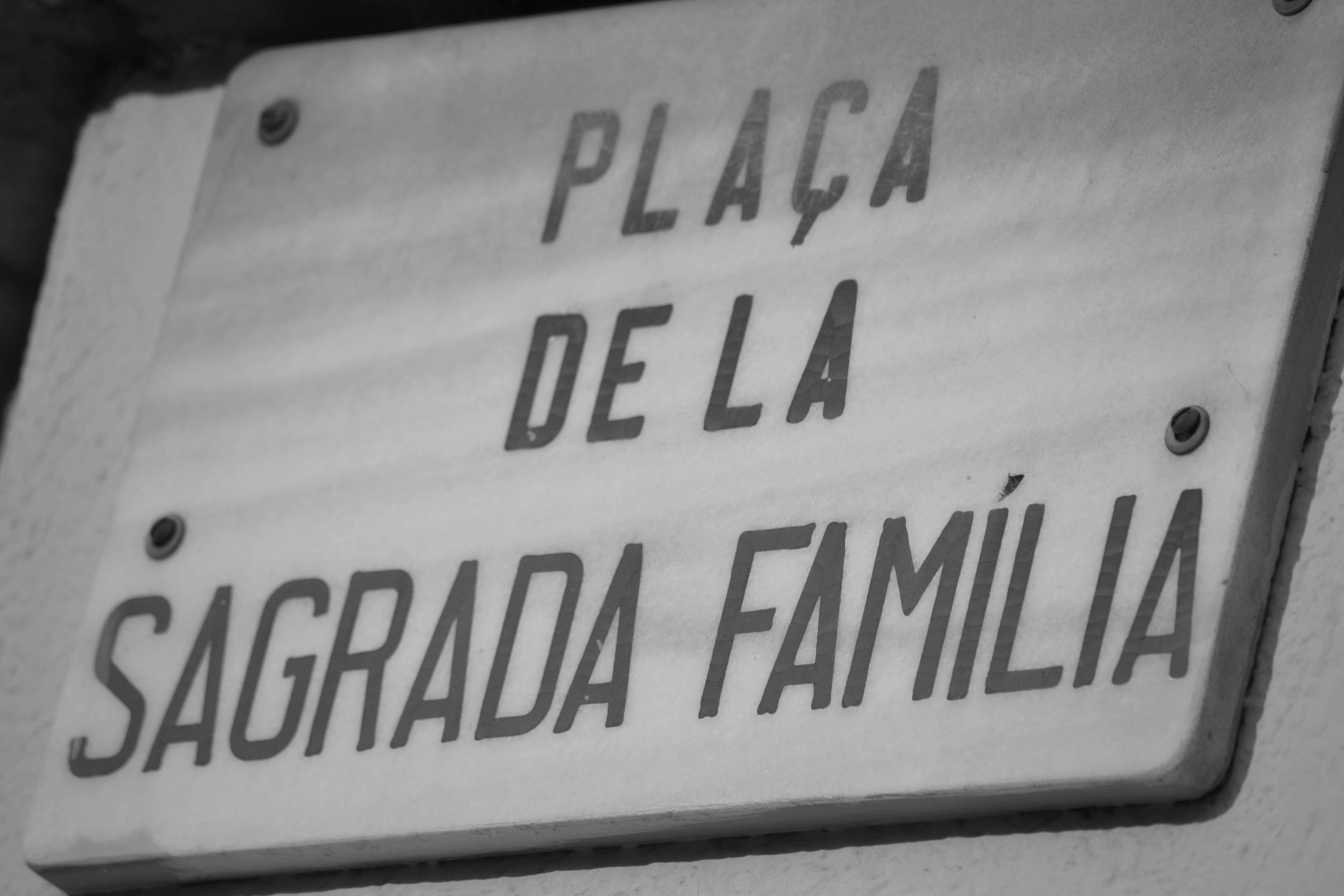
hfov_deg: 5.3
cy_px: 448
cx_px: 672
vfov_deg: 3.5
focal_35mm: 390
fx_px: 14559
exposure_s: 1/500
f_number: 5.6
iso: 100
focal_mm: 260
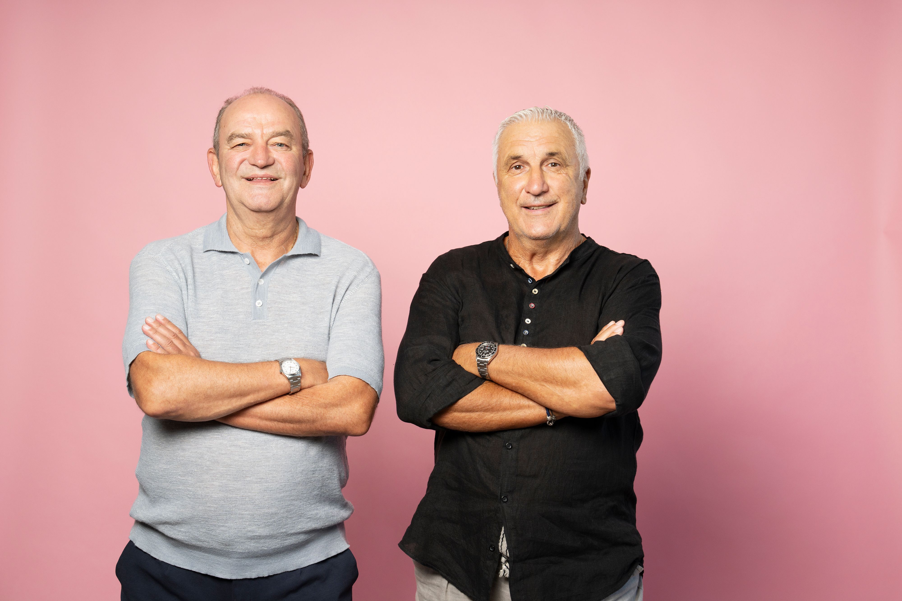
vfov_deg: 24.6
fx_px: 1378
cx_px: 451
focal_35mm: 55
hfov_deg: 36.2
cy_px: 300
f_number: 6.3
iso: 250
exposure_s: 1/160
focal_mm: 55
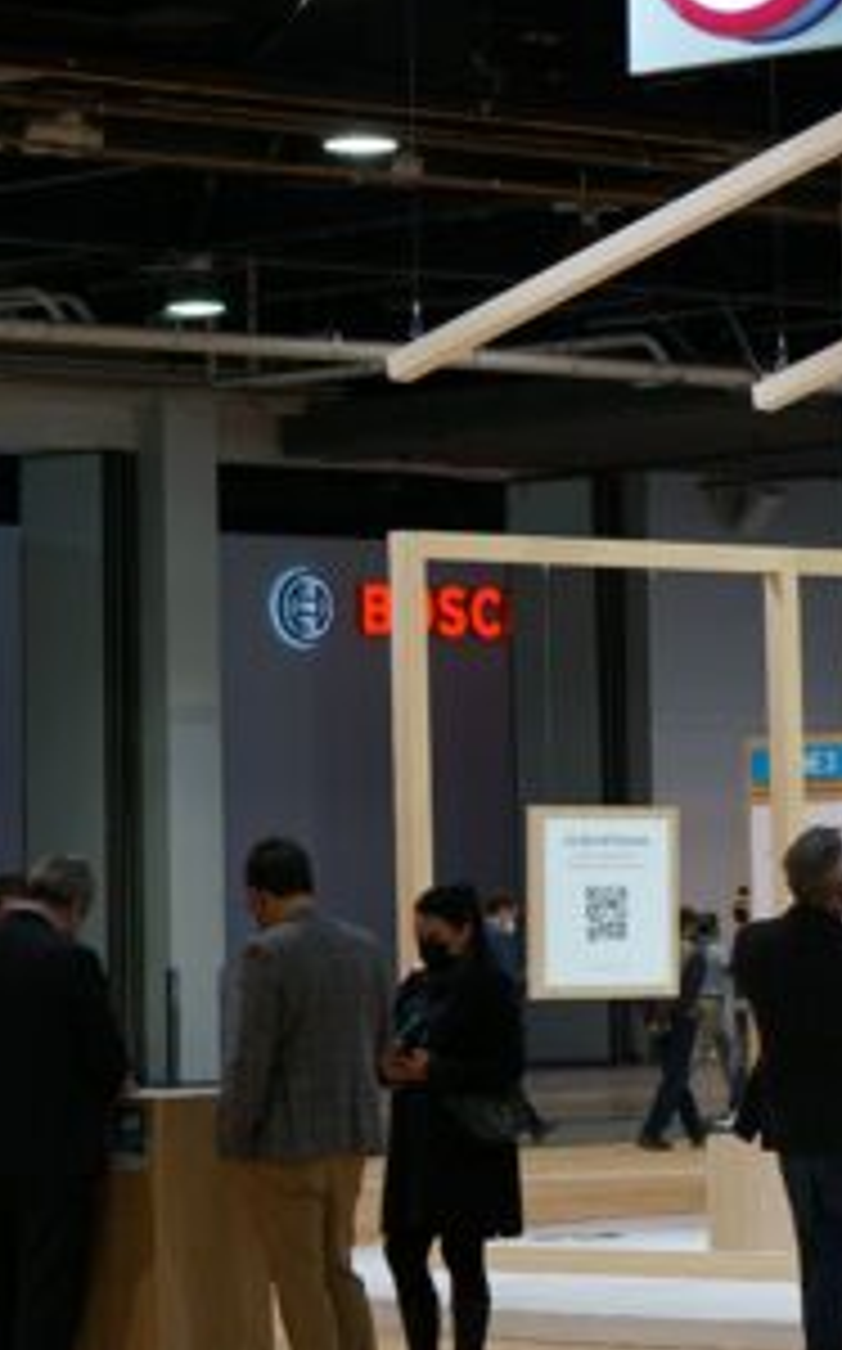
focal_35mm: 174
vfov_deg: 12.0
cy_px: 767
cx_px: 1292
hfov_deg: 7.4
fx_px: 6401
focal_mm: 50
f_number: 4
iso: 500
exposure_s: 1/160
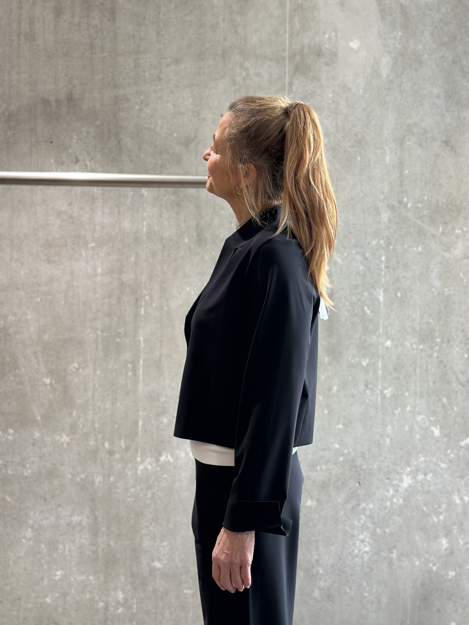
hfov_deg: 30.3
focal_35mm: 48
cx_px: 234
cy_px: 312
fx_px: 867
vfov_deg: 39.7
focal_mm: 6.86
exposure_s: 1/100
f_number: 1.78
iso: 160
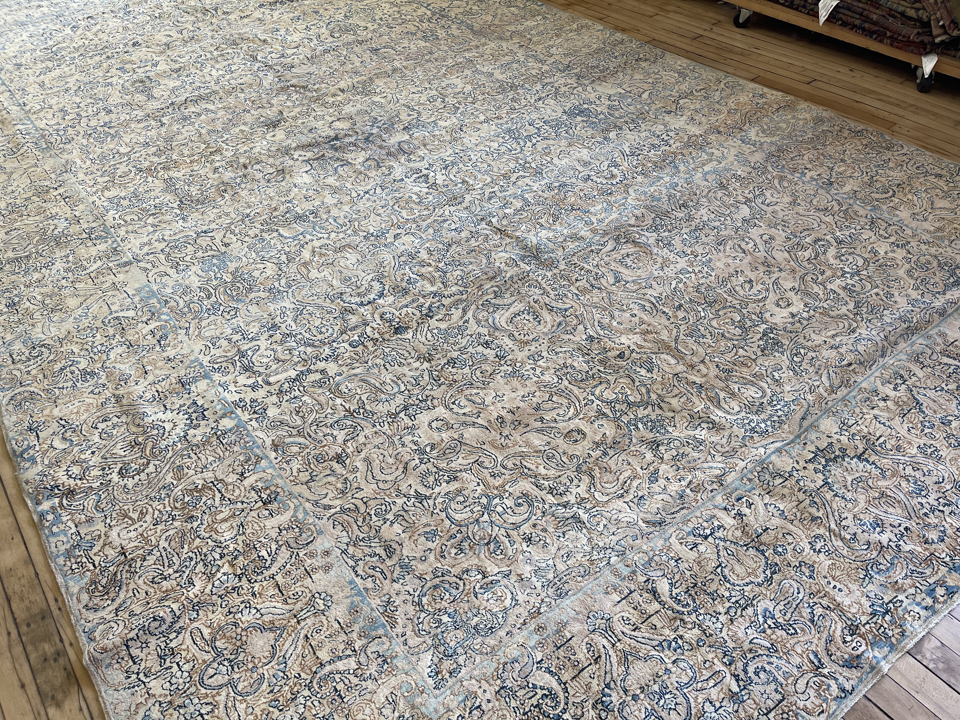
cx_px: 480
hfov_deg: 69.4
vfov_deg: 54.9
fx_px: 693
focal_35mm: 25
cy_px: 360
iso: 80
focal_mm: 5.1
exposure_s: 1/60
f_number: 1.6
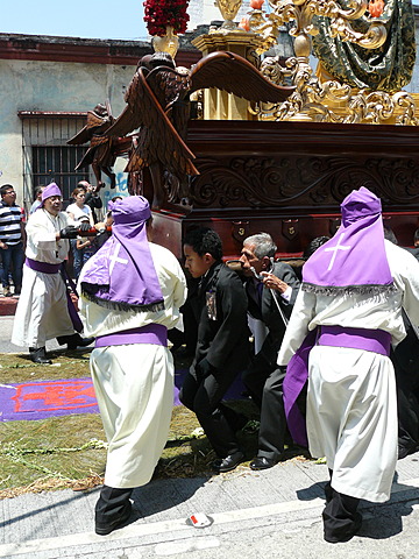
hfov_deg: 39.7
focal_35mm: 36
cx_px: 210
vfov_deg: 51.4
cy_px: 280
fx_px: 581
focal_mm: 6
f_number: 5.6
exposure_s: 1/200
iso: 100
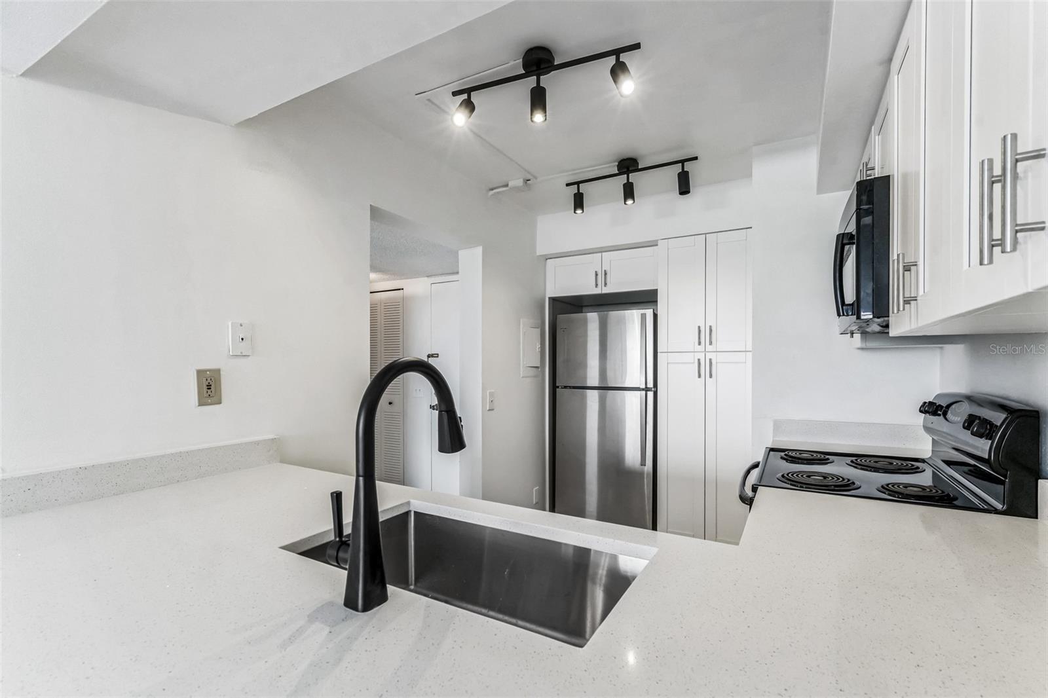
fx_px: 466
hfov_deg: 96.7
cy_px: 349
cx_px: 524
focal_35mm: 16
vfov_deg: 73.7
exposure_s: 1/125
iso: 1600
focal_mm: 16
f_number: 8
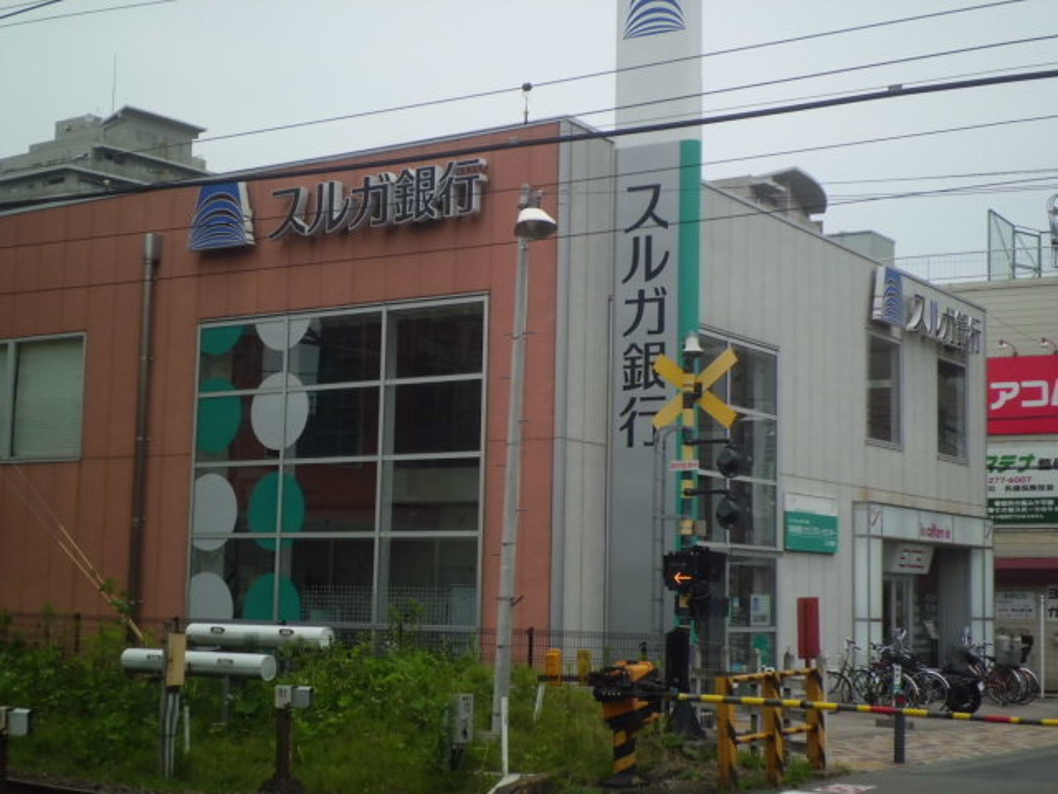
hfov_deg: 32.2
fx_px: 1834
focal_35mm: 60
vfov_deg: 24.4
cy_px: 397
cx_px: 529
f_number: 3.9
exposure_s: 1/800
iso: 64
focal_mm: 10.7
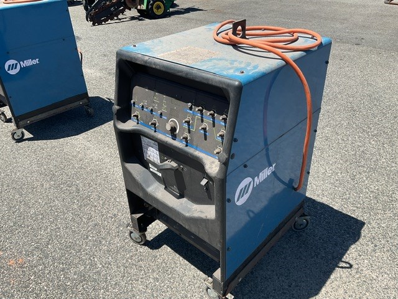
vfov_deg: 48.2
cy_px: 150
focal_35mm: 29
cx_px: 199
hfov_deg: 61.7
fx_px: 333
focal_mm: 3
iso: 16
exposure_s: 1/1412
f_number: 1.8
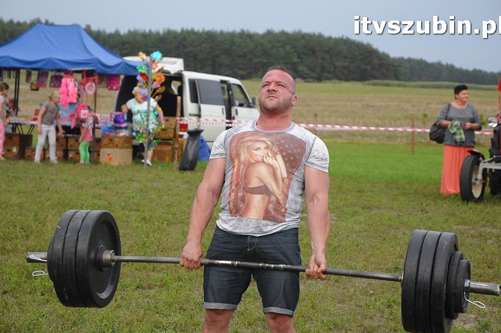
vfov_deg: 12.1
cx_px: 257
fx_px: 1571
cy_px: 175
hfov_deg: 18.1
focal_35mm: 113
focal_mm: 70
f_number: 5.6
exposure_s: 1/500
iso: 800
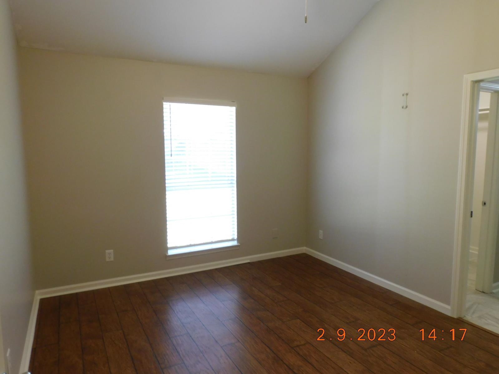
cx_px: 250
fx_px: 346
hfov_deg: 71.6
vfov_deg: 56.8
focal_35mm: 24
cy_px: 187
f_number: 3.3
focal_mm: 4.3
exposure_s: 1/30
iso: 250
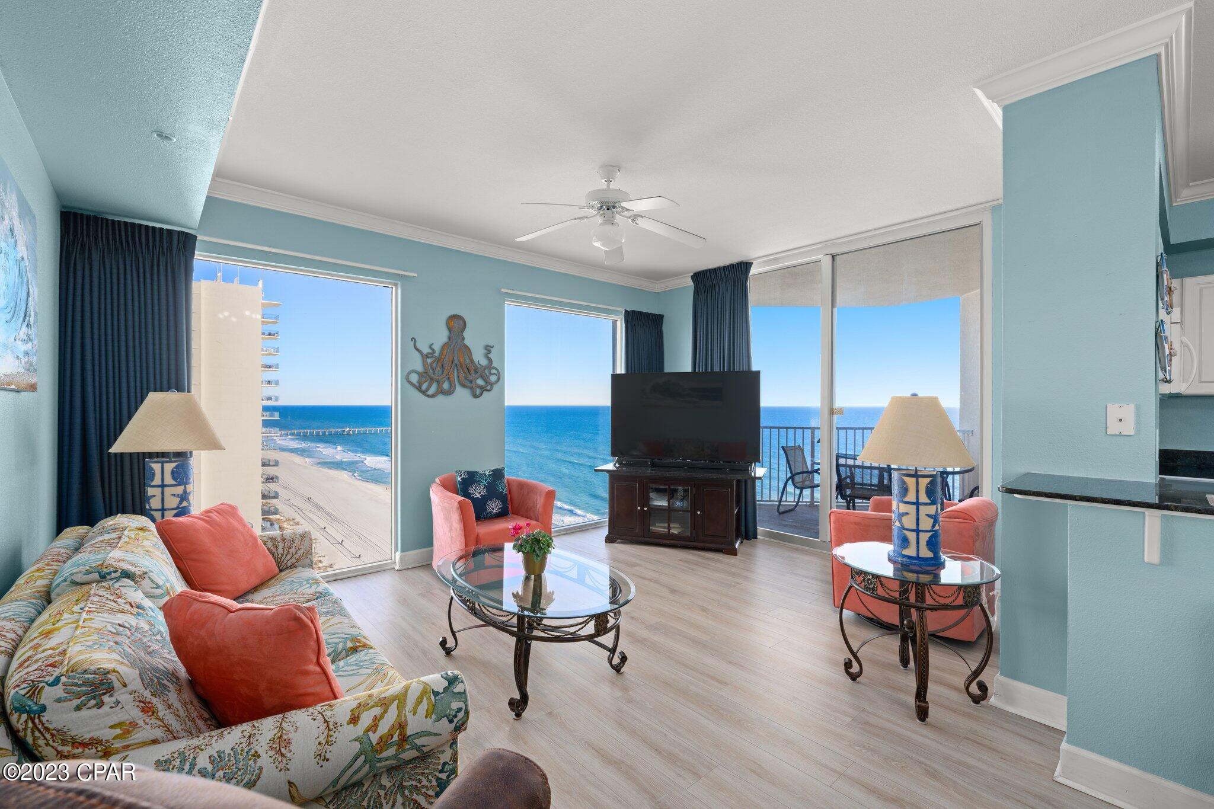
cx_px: 607
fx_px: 506
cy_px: 404
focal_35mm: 15
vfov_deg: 77.3
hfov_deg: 100.4
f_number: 10
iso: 250
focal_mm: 15
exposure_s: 1/2.5
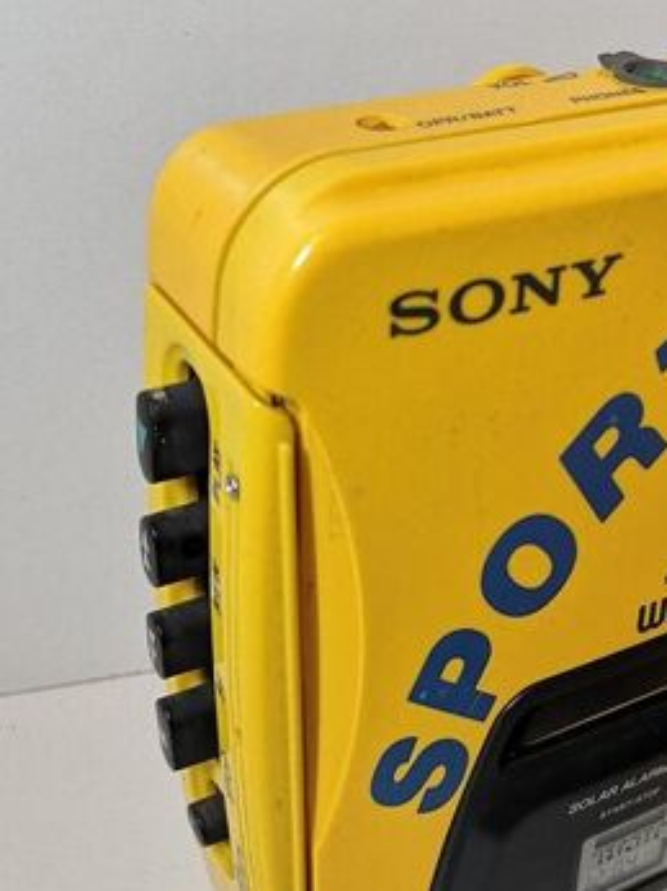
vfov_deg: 38.1
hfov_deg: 28.8
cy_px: 512
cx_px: 453
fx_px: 1286
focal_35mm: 50
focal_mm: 3.95
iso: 200
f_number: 1.6
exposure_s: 3
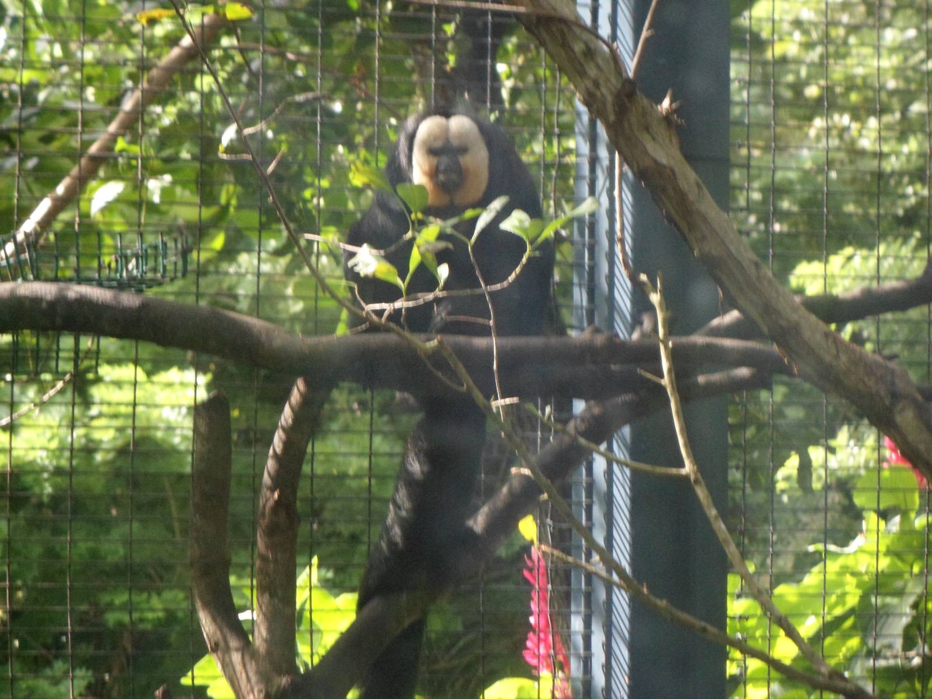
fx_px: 7269
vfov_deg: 5.5
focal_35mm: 270
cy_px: 350
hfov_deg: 7.3
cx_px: 466
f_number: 5.9
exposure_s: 1/60
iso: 400
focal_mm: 46.8
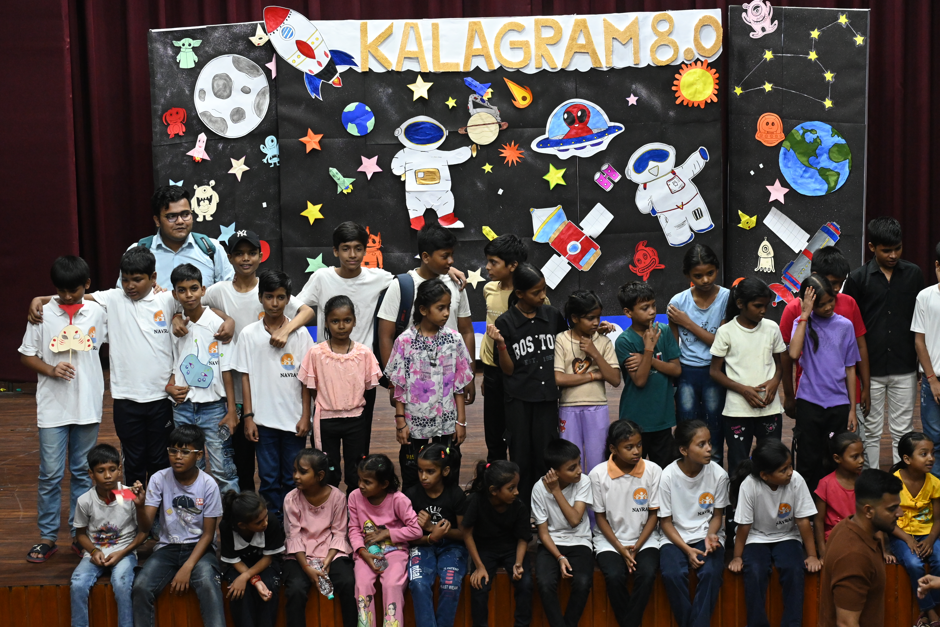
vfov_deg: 13.8
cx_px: 470
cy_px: 314
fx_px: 2585
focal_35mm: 99
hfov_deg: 20.6
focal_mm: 66
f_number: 6.3
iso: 3200
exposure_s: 1/125
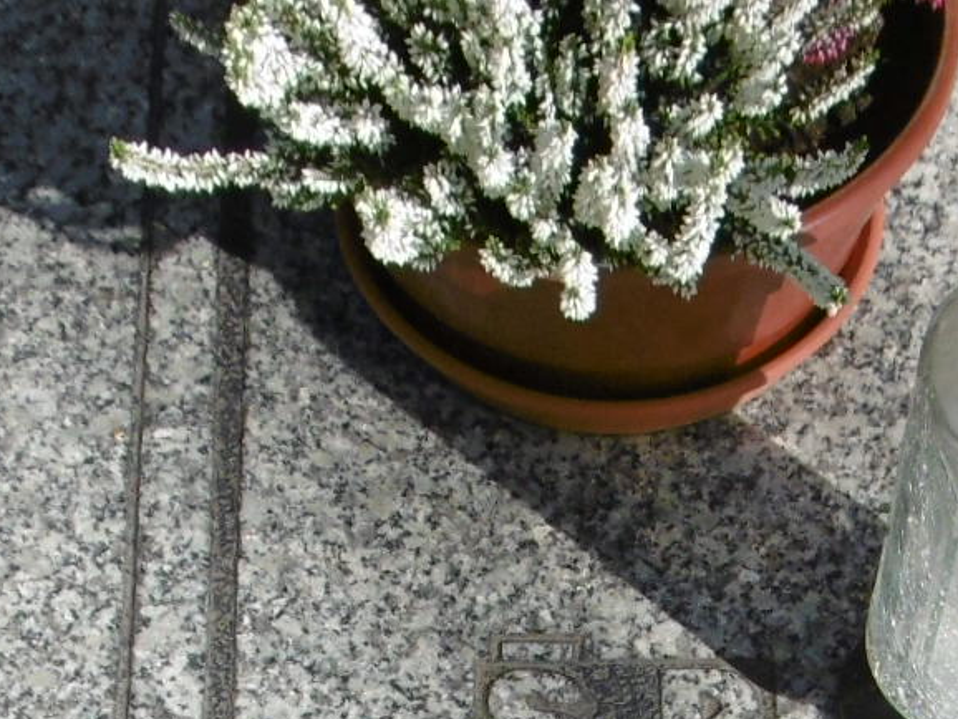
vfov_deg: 15.2
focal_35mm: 85
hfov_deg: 22.9
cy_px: 1259
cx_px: 645
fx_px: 2353
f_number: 3.1
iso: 100
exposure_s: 1/800
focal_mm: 4.3
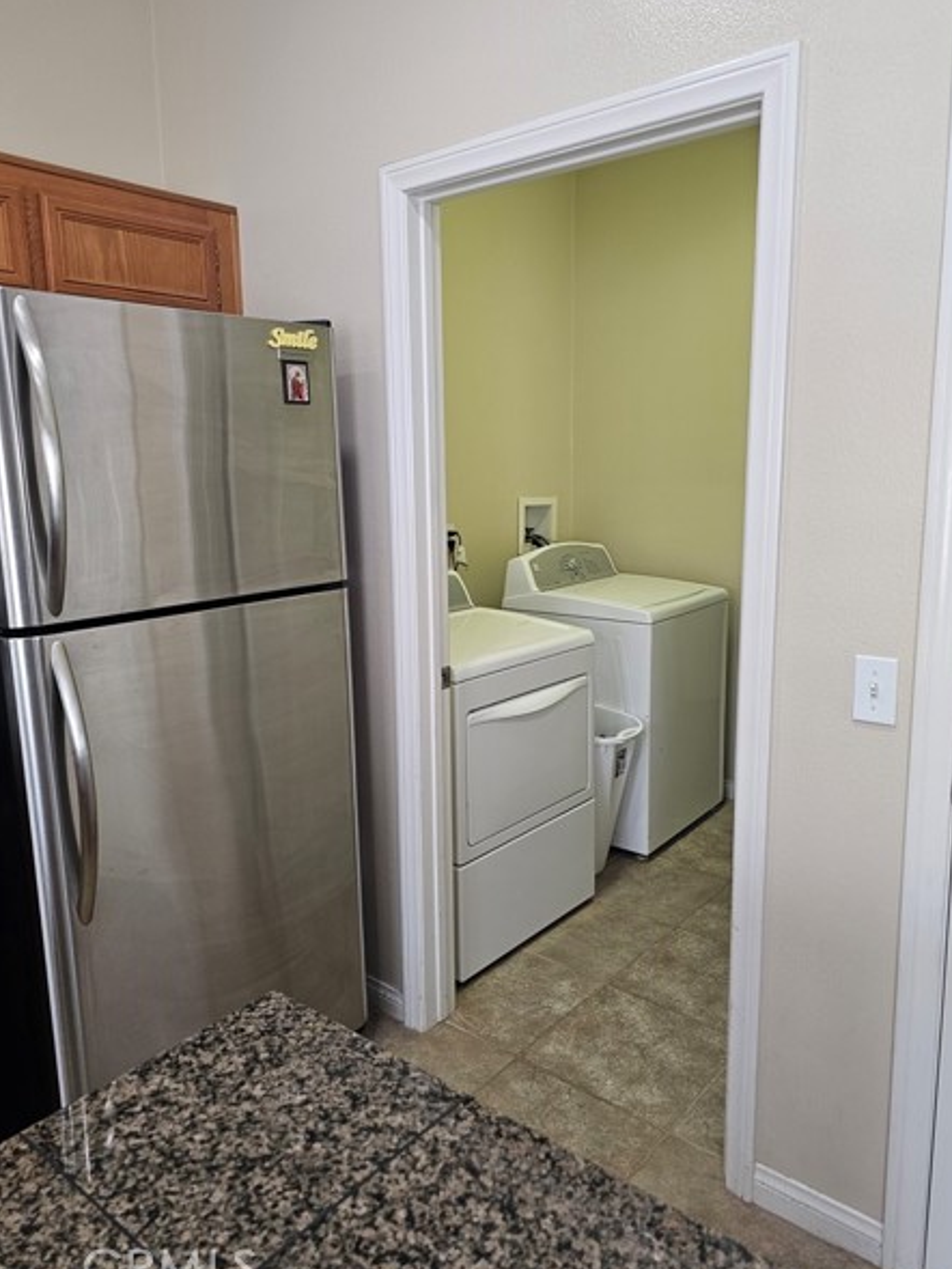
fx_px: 916
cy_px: 610
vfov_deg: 69.4
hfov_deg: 54.9
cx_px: 500
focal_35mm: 25
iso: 160
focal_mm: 6.3
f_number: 1.7
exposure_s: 1/120
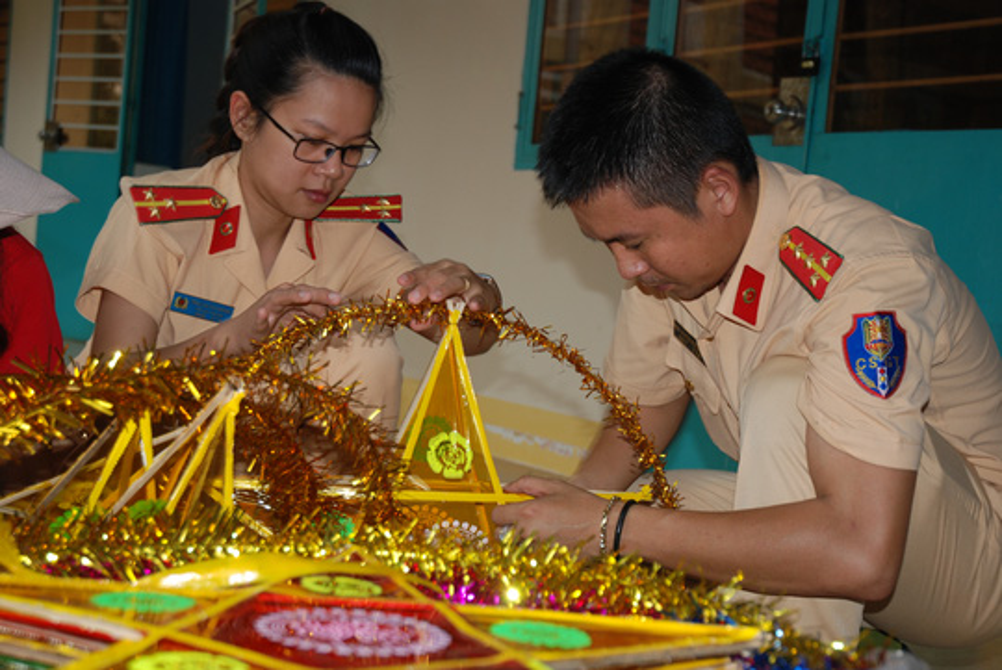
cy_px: 335
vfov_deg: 23.8
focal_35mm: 57
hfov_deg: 35.0
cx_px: 501
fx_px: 1588
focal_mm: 38
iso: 200
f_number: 4.2
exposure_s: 1/60
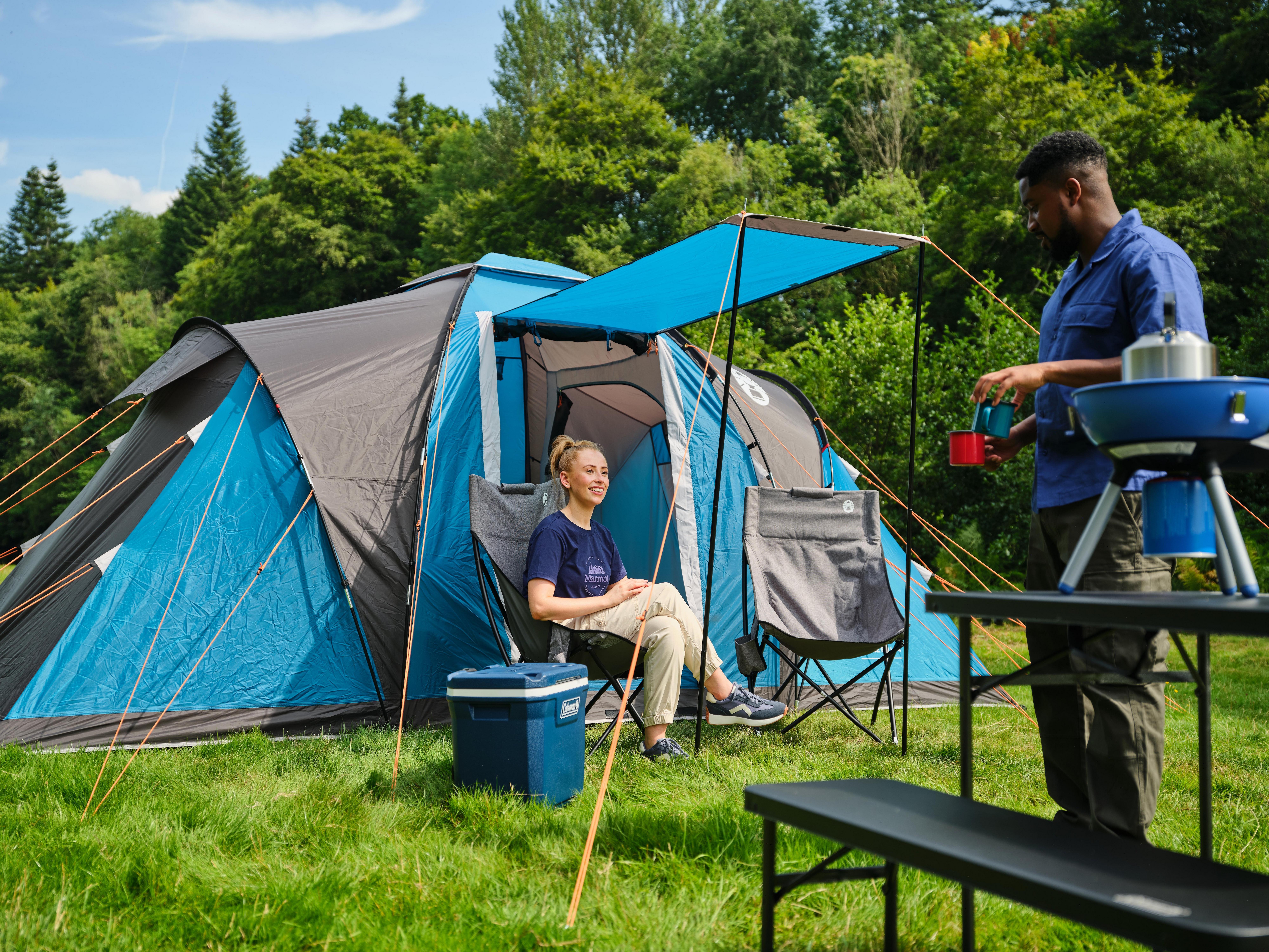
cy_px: 476
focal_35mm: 40
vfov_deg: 36.0
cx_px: 634
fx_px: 1466
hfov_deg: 46.8
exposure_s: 1/640
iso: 200
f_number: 4
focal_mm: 50.8
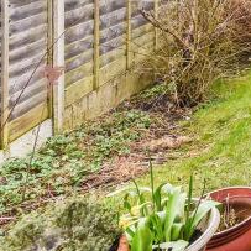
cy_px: -93
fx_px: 492
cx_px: 545
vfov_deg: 24.3
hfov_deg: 17.1
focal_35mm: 60
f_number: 9
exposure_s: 1/400
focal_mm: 14
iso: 640
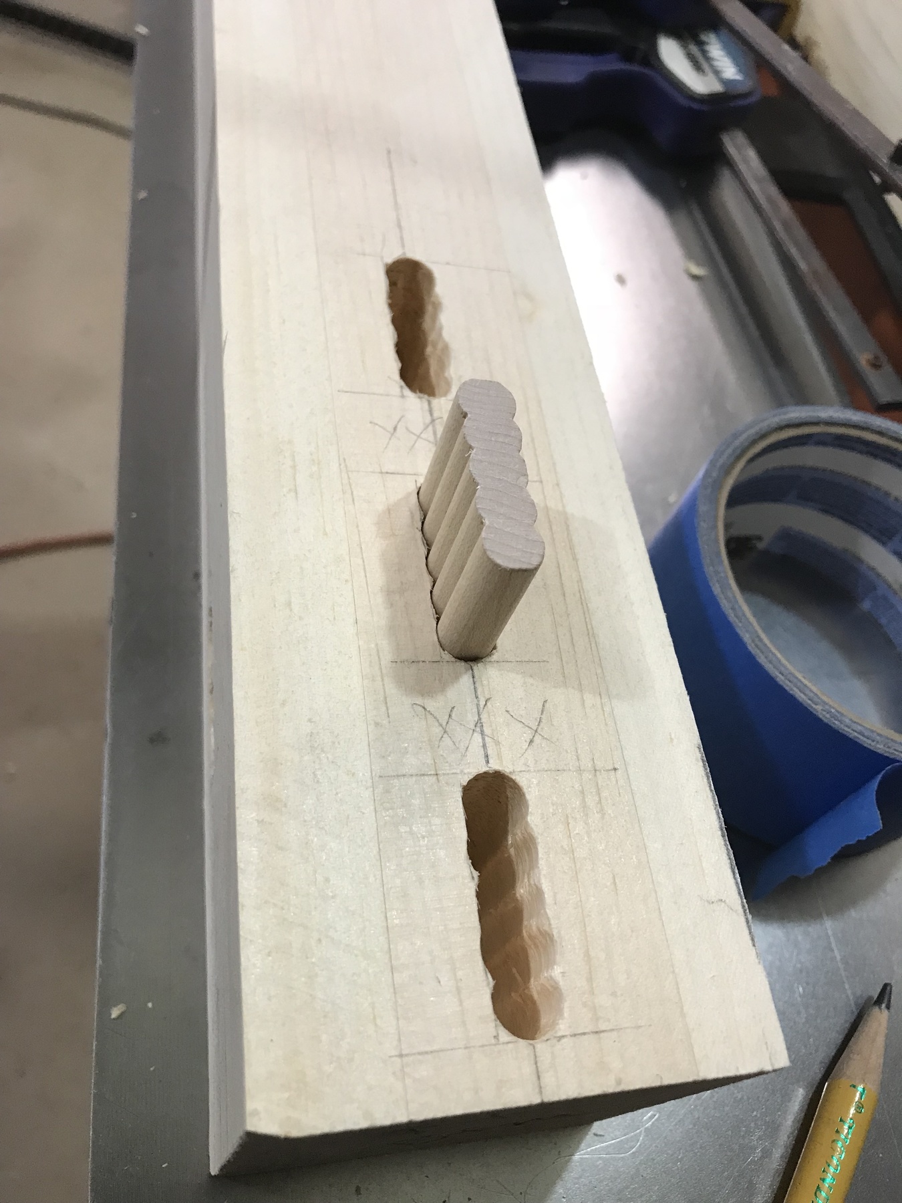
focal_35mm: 28
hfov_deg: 49.7
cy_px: 602
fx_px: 973
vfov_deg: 63.4
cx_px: 451
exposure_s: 1/30
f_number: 1.8
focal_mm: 3.99
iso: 32
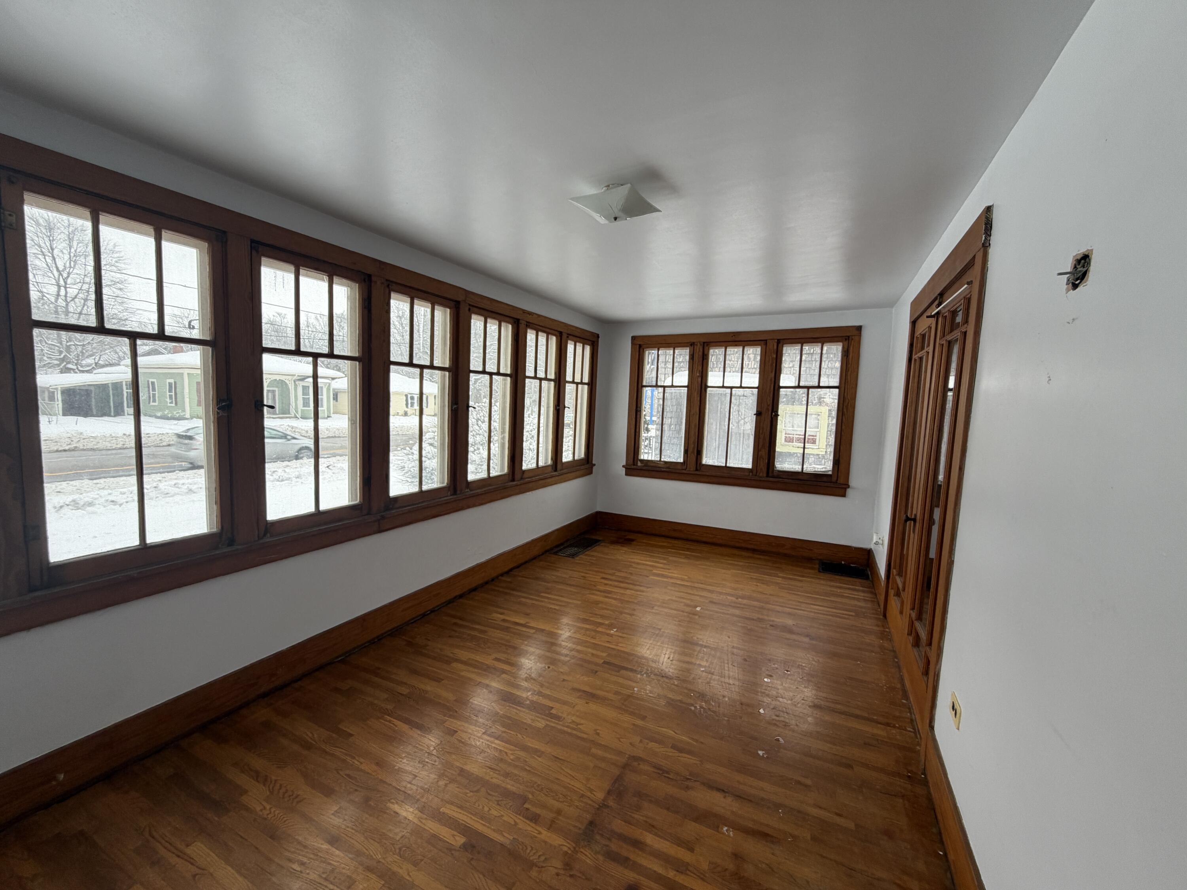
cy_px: 445
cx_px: 594
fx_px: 480
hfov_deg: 102.1
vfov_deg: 85.7
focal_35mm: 14
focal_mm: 2.22
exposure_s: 1/121
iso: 50
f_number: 2.2
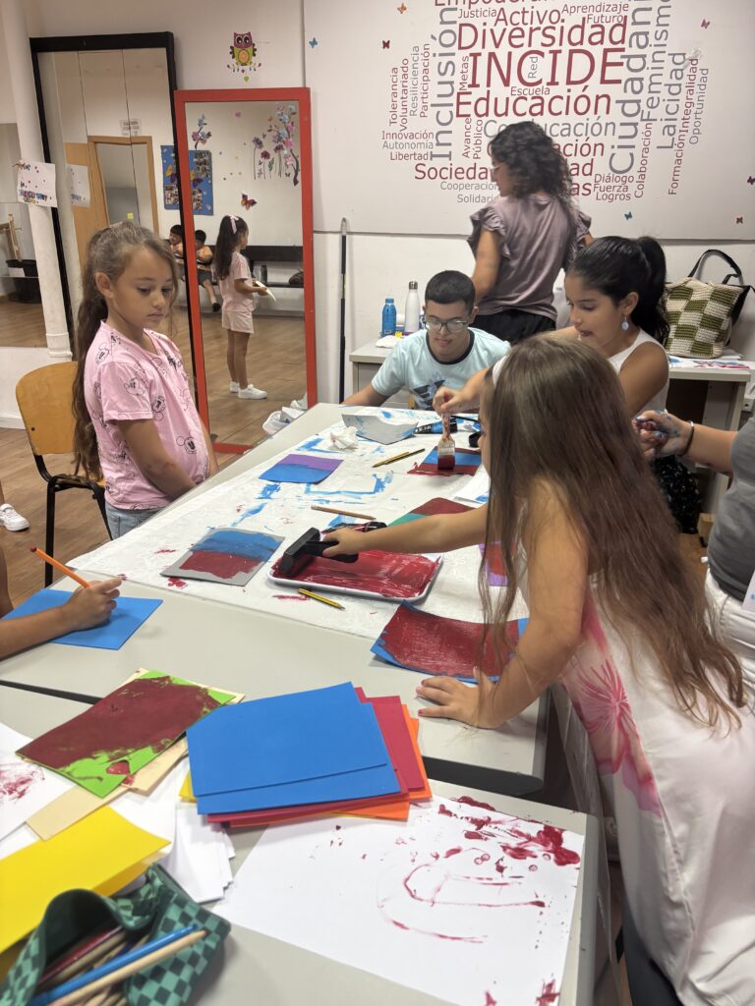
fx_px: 756
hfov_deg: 53.1
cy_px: 503
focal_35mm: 26
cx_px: 378
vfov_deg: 67.3
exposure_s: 1/50
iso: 125
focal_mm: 5.96
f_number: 1.6
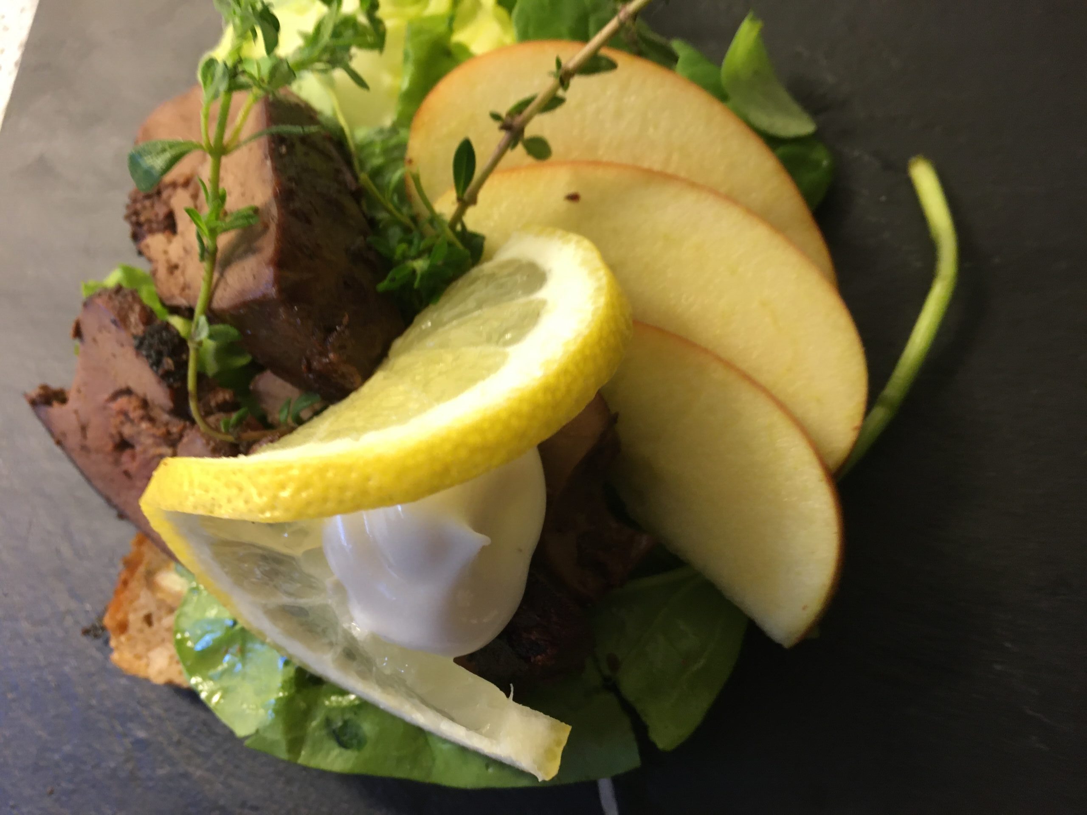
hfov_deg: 61.7
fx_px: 911
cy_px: 408
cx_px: 544
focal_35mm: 29
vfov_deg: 48.2
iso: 125
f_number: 2.2
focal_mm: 4.15
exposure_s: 1/33
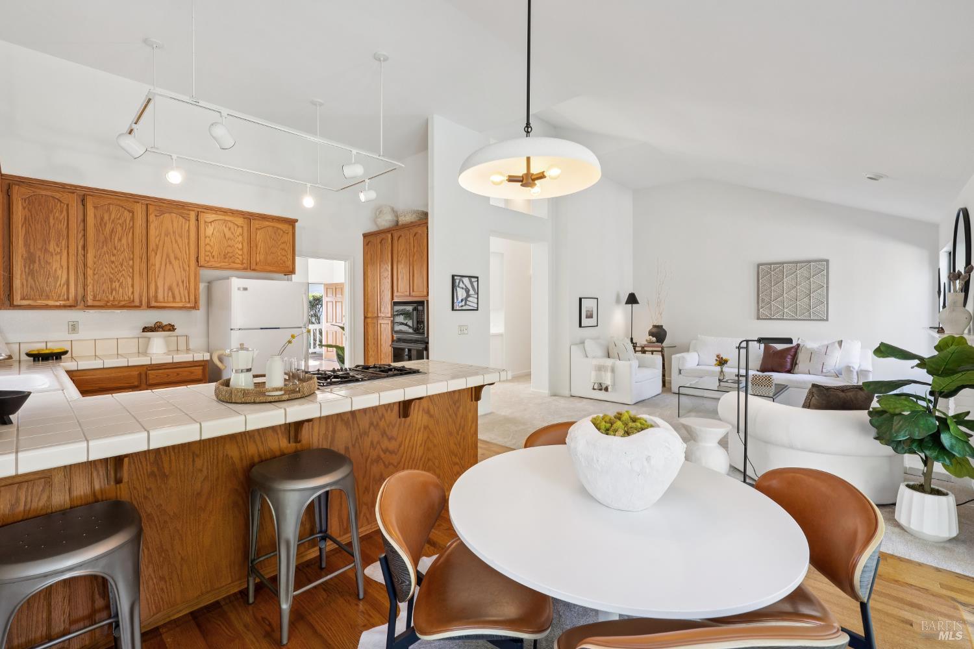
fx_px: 433
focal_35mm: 16
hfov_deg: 96.7
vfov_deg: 73.7
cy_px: 324
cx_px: 487
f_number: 8
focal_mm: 16
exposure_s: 1/30
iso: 400
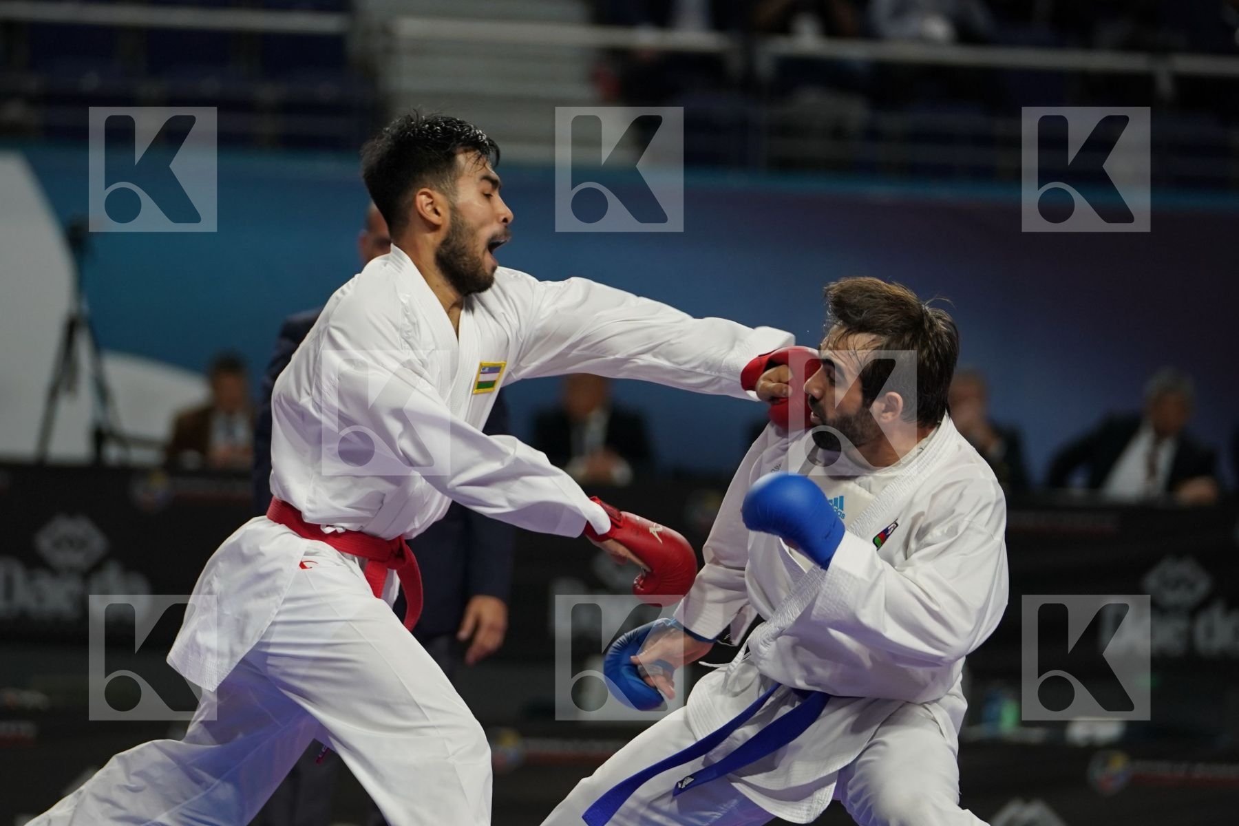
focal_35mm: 234
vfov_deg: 5.9
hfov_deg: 8.8
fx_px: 8053
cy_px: 413
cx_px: 620
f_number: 2.8
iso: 1250
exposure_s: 1/1000
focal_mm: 156
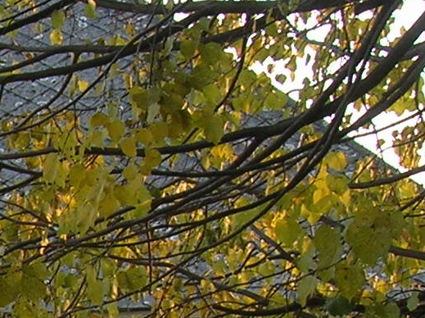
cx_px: -372
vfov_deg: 9.6
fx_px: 1840
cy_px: 448
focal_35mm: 150
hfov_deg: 12.0
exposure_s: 1/22.8
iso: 50
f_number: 4.9
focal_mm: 5.7
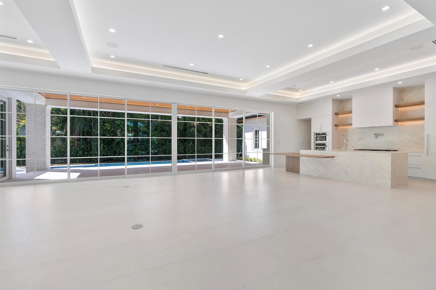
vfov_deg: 73.7
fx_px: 194
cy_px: 145
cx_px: 218
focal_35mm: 16
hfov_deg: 96.8
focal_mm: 16
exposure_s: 1/20
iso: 100
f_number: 9
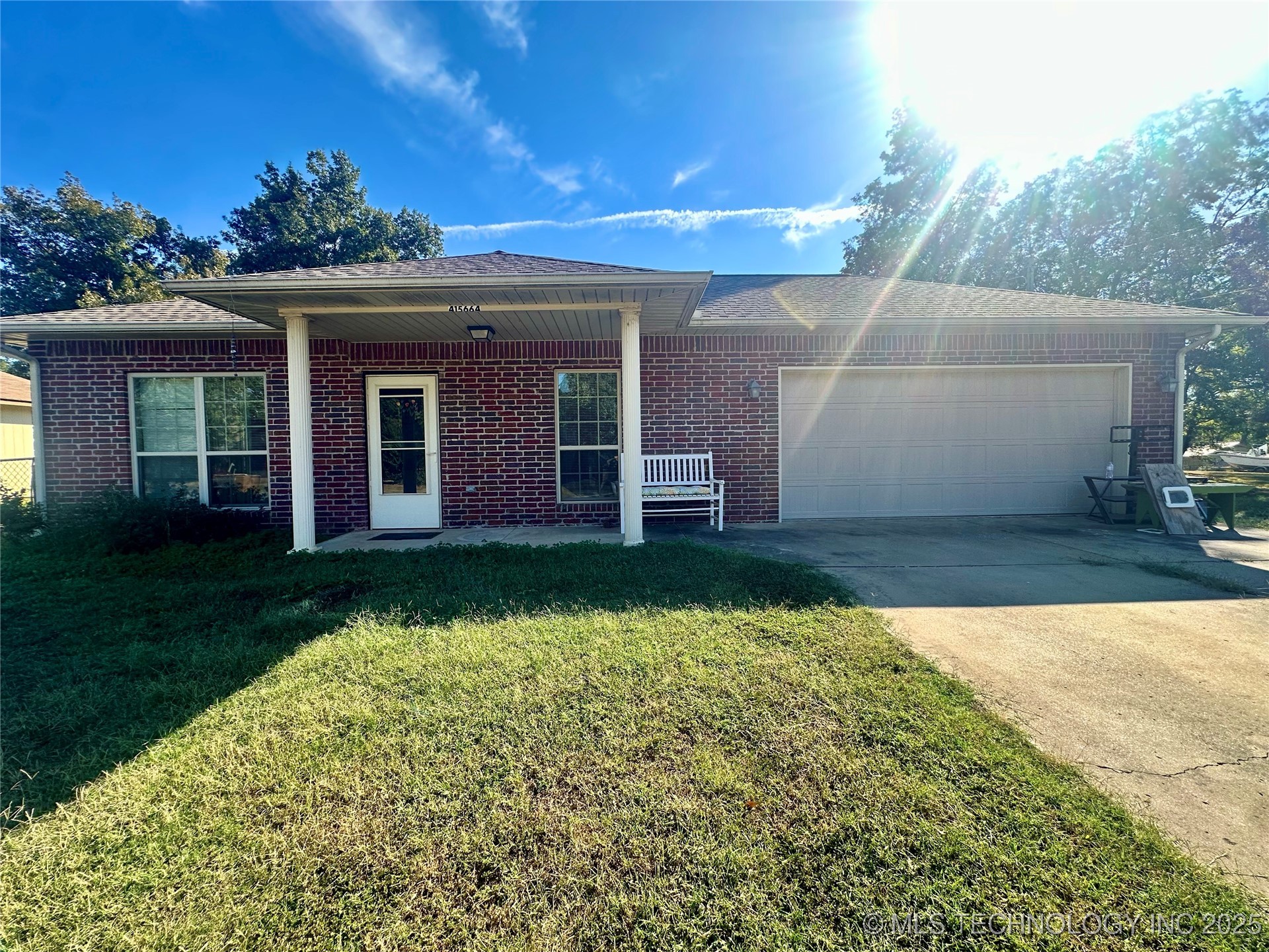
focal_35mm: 14
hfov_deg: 102.1
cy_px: 476
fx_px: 513
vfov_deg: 85.7
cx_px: 634
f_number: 2.2
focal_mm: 2.22
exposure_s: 1/475
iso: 40
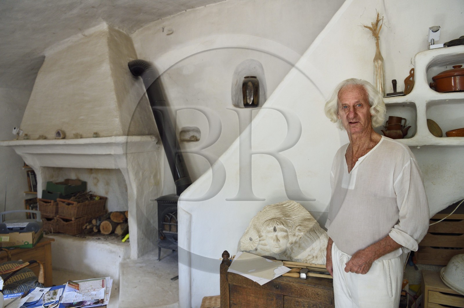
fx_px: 309
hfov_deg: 73.8
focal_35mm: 24
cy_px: 154
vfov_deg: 53.1
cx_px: 232
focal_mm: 24
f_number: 3.5
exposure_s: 1/80
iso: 800
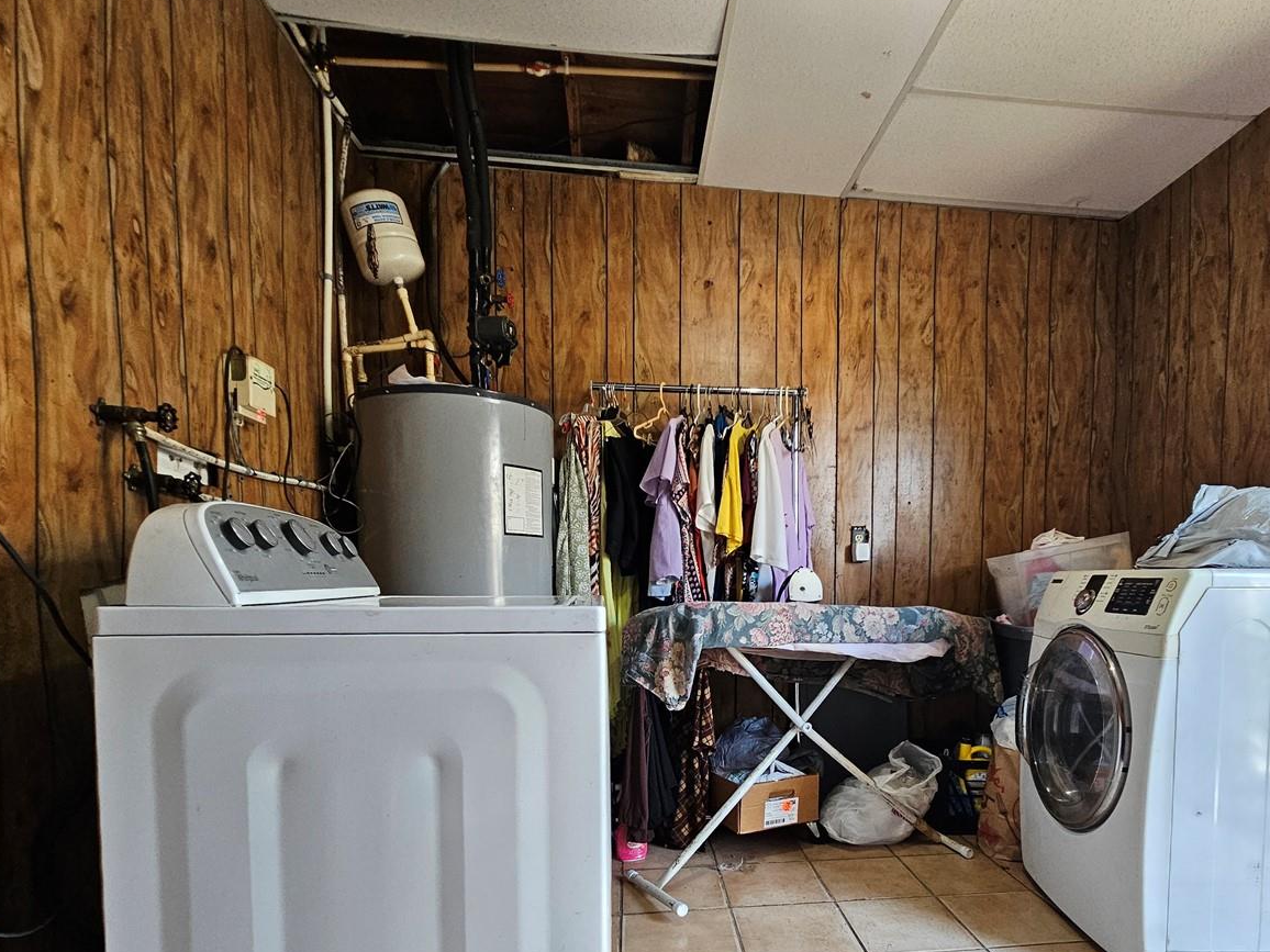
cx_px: 743
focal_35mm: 18
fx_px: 660
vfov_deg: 69.8
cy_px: 625
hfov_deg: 87.0
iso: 250
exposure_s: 1/60
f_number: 2.2
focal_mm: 2.2
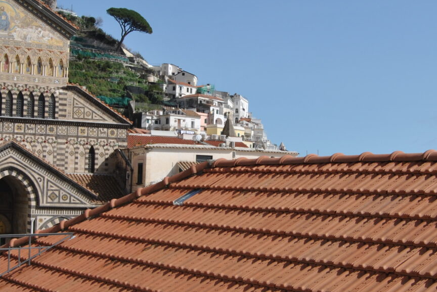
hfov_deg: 33.3
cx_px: 194
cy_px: 157
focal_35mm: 60
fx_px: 729
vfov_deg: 22.7
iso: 100
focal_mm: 18
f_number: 9
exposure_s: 1/320
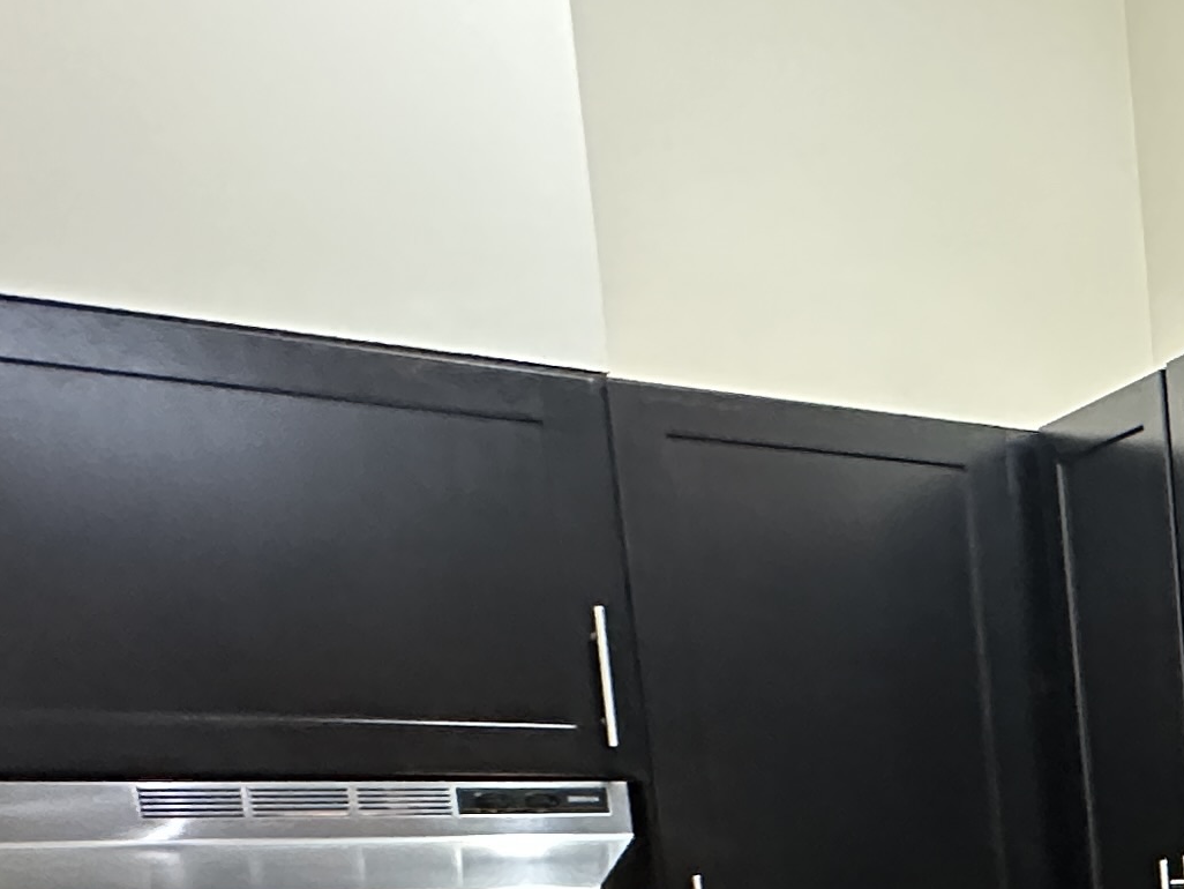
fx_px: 1882
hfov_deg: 25.7
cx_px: 1790
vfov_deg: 23.7
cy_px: 1131
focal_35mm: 55
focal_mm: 2.22
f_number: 2.2
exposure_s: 1/60
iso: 640
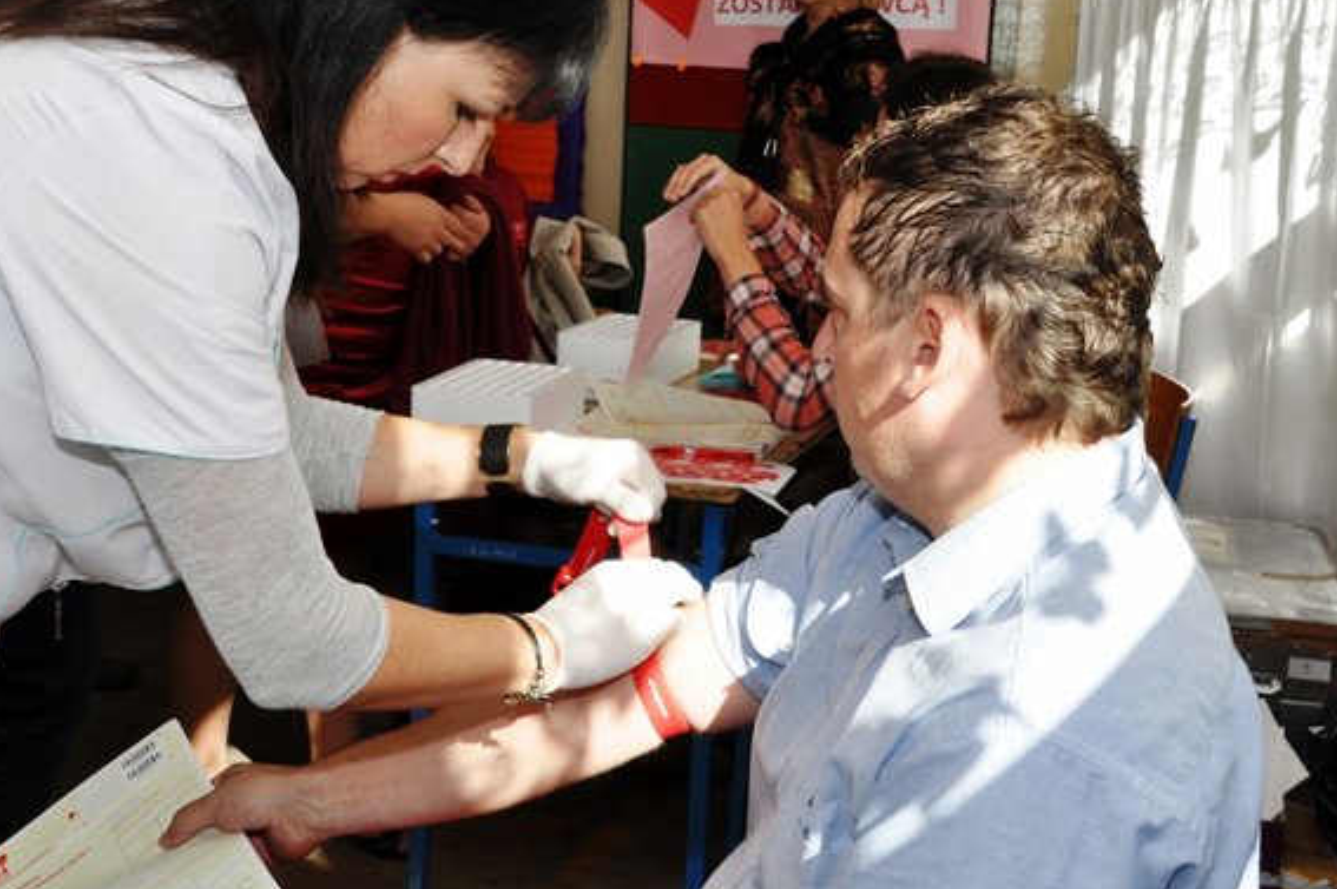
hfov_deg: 36.3
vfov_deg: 24.6
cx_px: 679
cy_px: 403
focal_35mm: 55
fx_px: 2041
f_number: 13
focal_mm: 32
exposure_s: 1/125
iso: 320
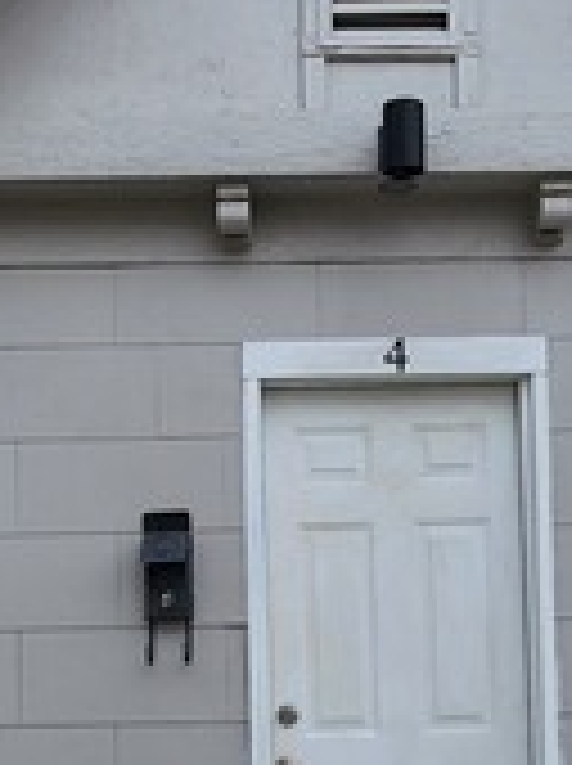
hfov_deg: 29.6
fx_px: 1082
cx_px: 311
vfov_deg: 37.3
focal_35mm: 49
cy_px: 634
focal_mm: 2.2
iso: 50
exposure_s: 1/1090
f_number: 2.2
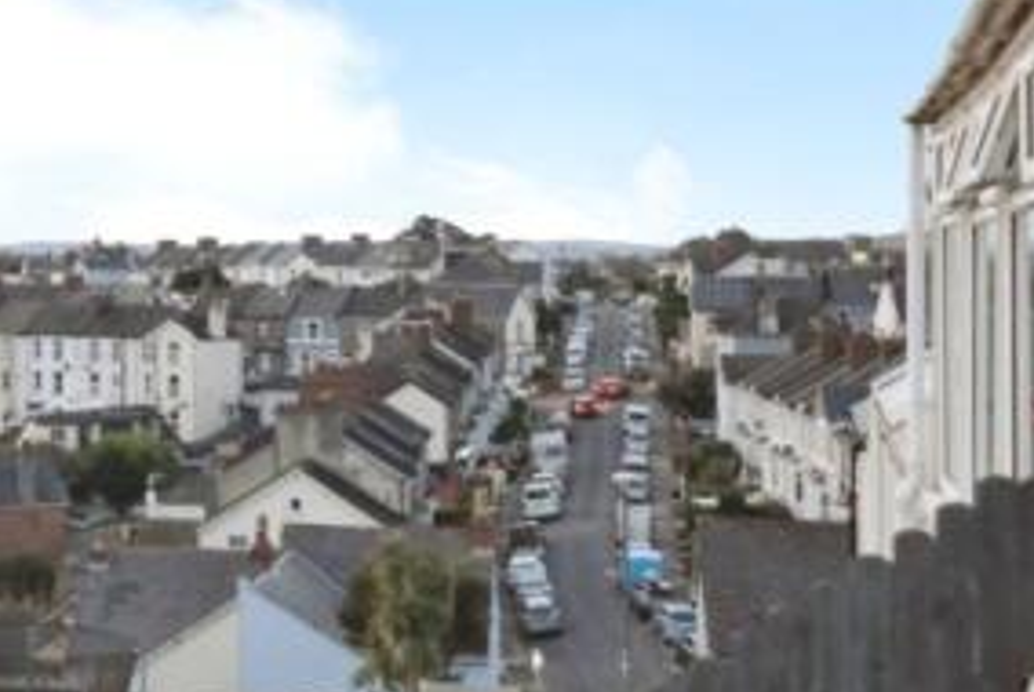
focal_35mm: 83
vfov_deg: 16.5
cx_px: -96
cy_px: 279
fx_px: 2386
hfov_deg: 23.0
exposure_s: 1/100
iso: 4000
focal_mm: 24
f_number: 4
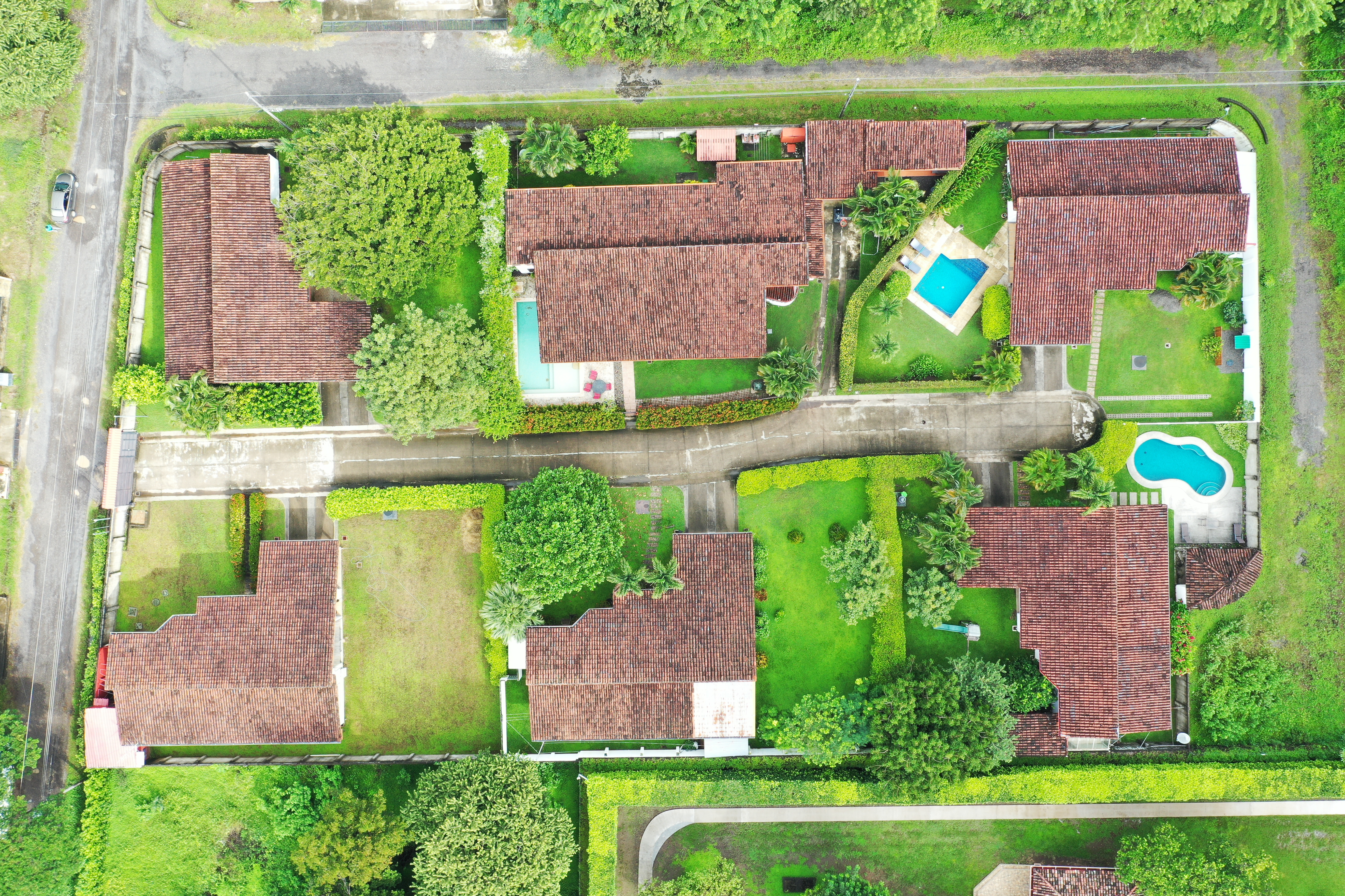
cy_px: 448
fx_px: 1046
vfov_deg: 46.4
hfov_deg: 65.5
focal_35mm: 28
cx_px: 672
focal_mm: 10.26
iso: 100
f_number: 4.5
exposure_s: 1/160
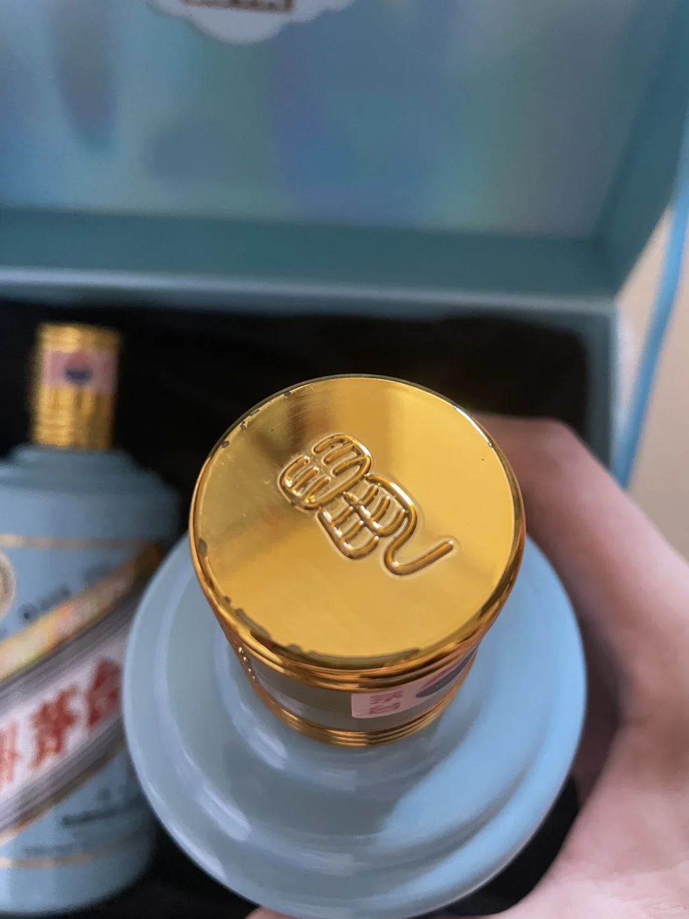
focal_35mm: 26
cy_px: 460
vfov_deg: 67.3
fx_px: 690
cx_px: 344
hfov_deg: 53.1
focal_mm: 4.2
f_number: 1.6
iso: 500
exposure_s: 1/45
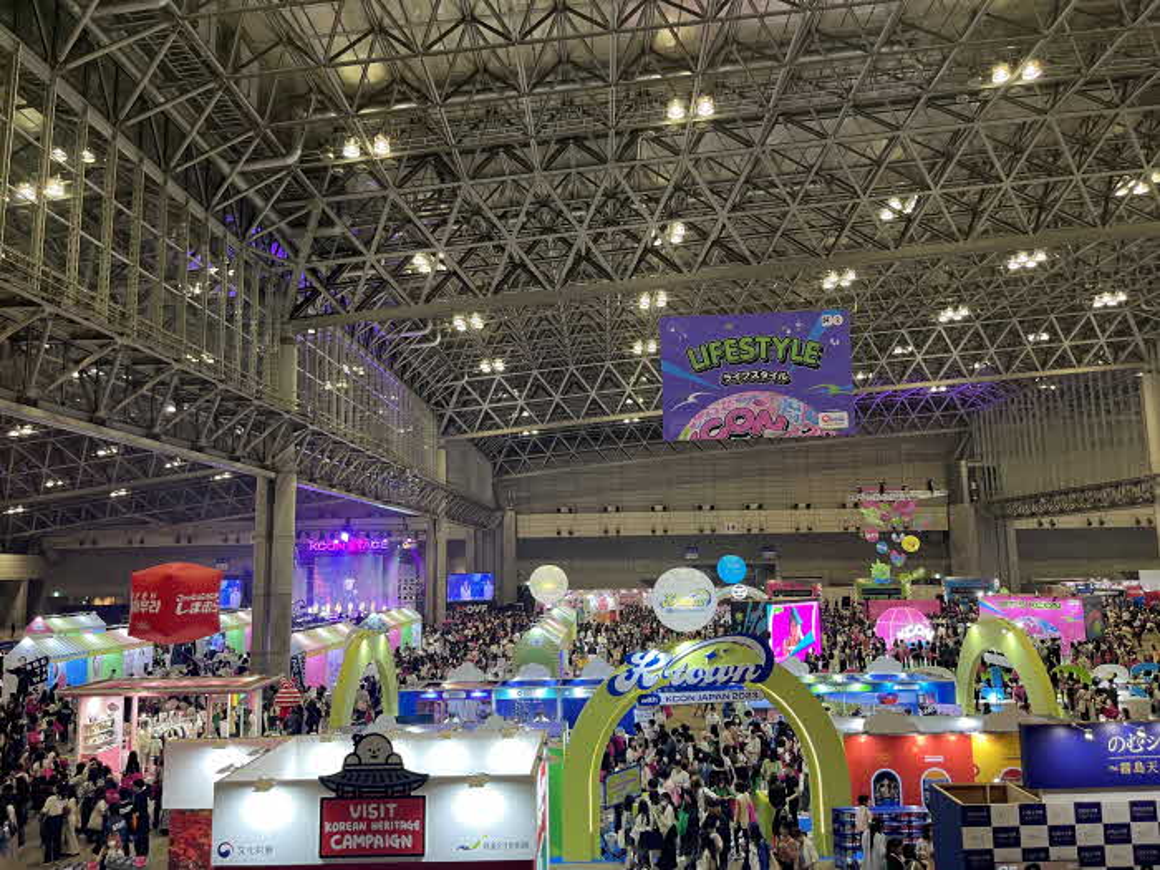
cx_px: 580
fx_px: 871
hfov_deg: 67.3
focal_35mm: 26
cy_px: 435
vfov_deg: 53.1
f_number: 1.6
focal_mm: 5.1
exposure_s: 1/50
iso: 125
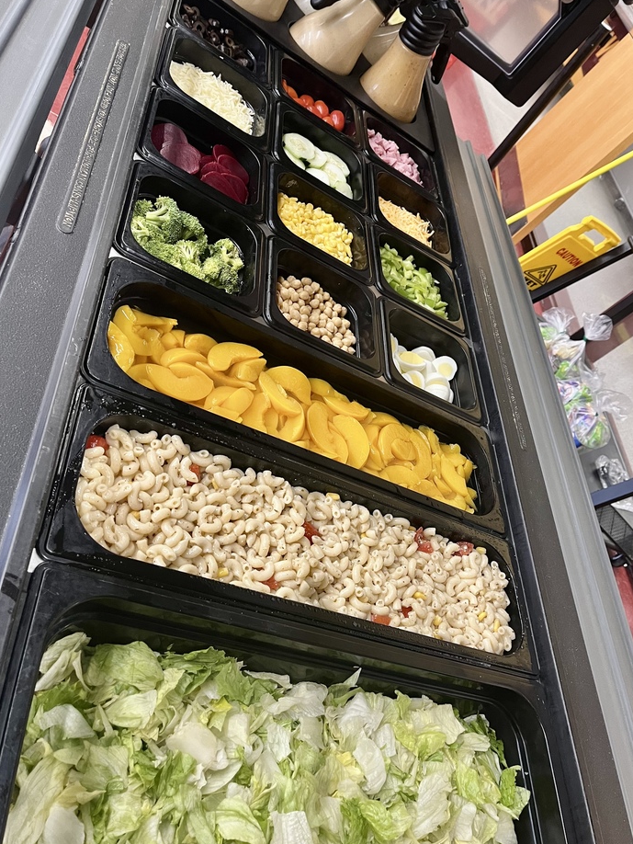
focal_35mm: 29
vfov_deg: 61.6
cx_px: 344
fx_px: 707
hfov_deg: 48.2
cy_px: 399
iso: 250
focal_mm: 5.1
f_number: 1.6
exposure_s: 1/60
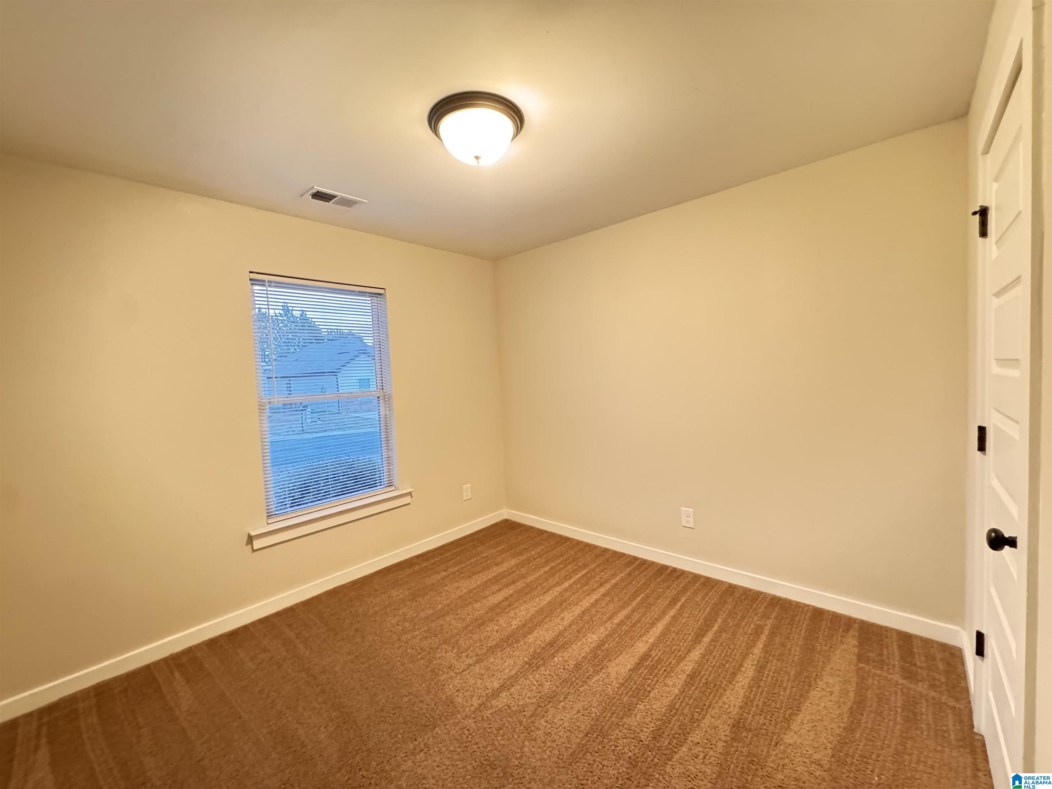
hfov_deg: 102.1
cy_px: 394
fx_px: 425
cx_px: 526
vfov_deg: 85.7
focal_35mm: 14
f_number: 2.2
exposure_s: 1/30
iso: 1250
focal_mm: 2.22
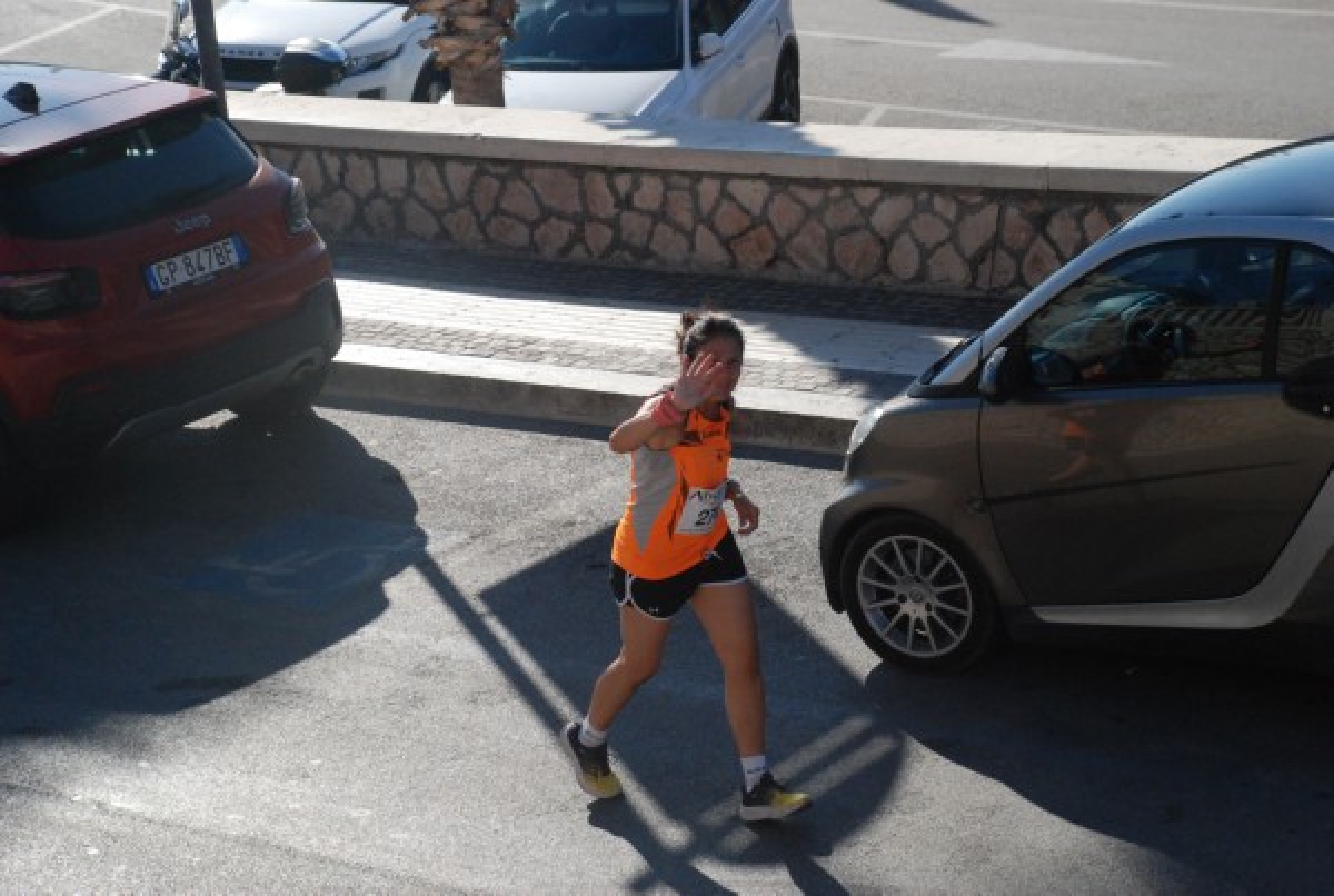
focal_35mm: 105
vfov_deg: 13.1
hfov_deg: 19.4
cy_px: 448
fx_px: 3900
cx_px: 667
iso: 1000
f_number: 8
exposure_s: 1/2000
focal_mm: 70
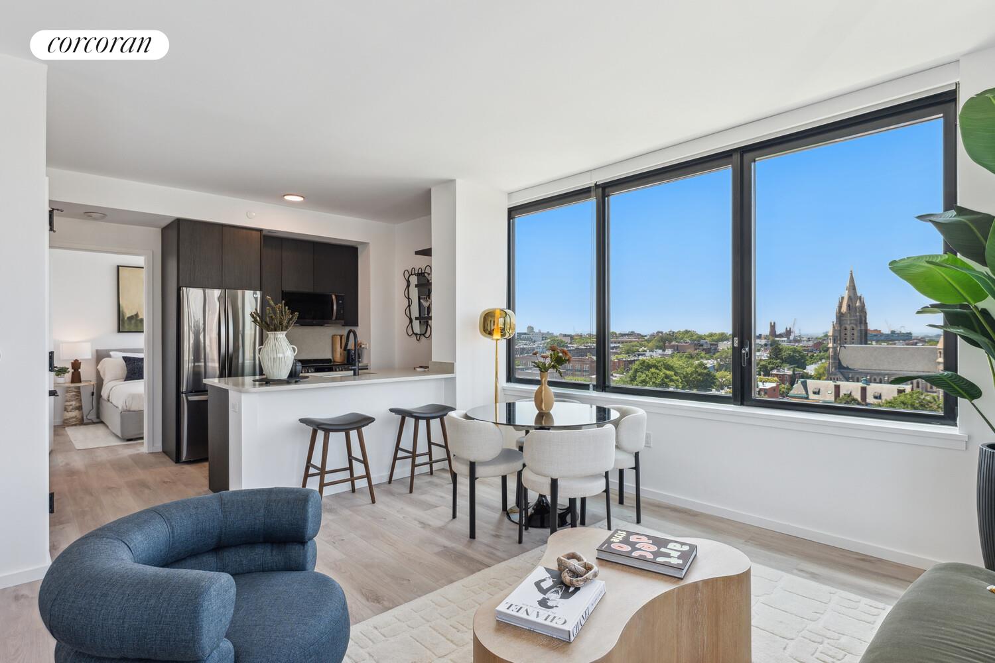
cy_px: 332
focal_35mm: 19
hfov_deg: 86.9
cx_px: 498
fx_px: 525
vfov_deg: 64.6
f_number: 8
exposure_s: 1/125
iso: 320
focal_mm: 19
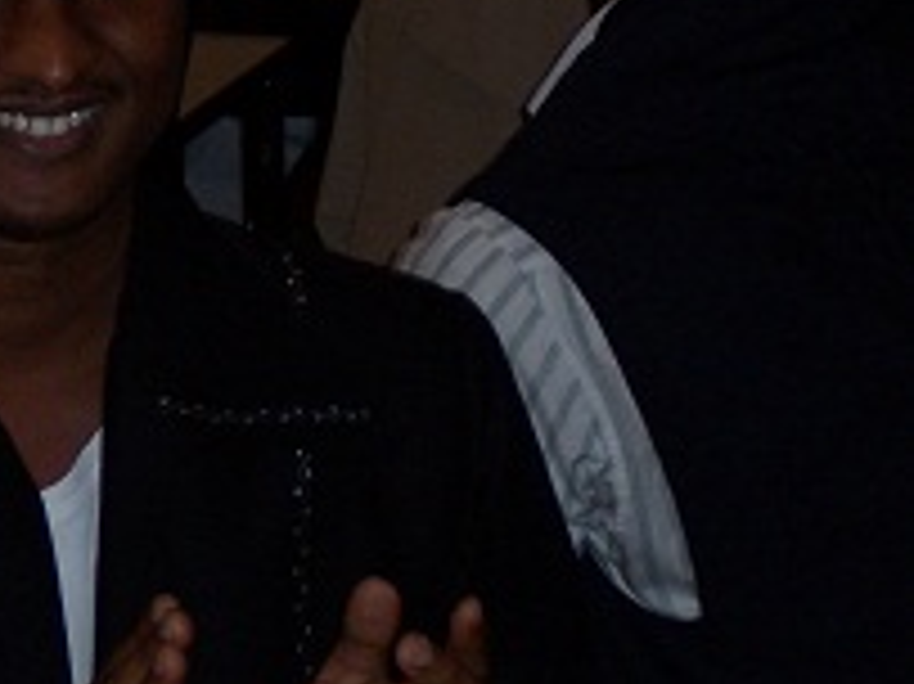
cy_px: 443
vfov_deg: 4.4
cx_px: -239
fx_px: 8840
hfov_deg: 5.9
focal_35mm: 335
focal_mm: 22
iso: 140
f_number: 4.8
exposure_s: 1/125
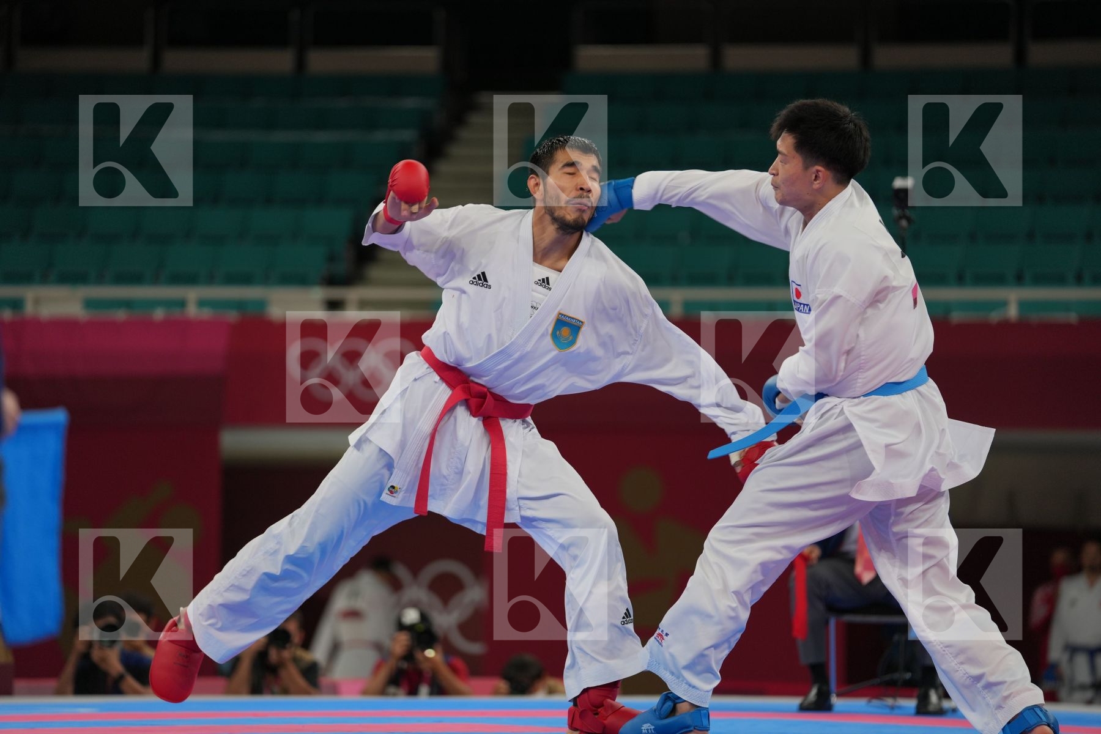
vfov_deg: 8.6
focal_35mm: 159
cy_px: 367
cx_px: 550
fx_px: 4862
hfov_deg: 12.9
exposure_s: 1/1000
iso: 500
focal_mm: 159
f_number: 2.8
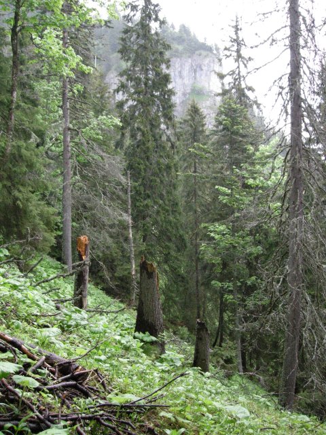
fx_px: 452
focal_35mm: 36
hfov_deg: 39.7
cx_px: 163
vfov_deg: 51.4
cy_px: 218
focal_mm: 7.5
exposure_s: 1/140
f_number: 4.8
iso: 400
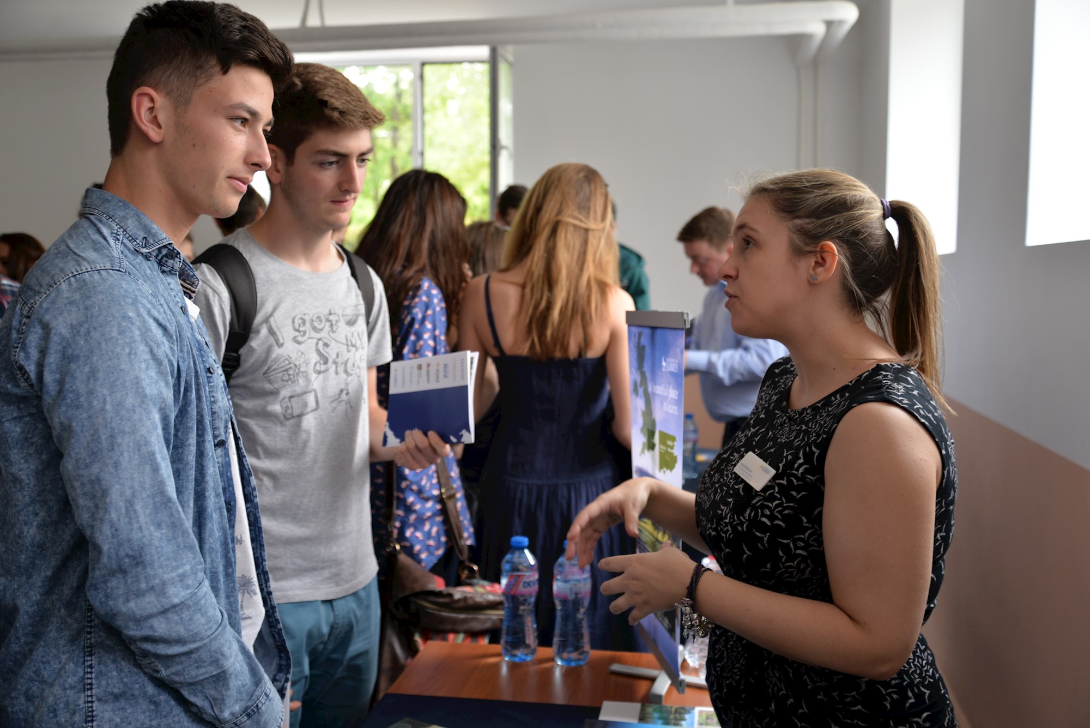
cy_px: 364
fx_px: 1090
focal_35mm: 36
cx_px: 545
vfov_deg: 36.9
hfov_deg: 53.1
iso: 400
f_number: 4.2
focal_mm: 36
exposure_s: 1/80
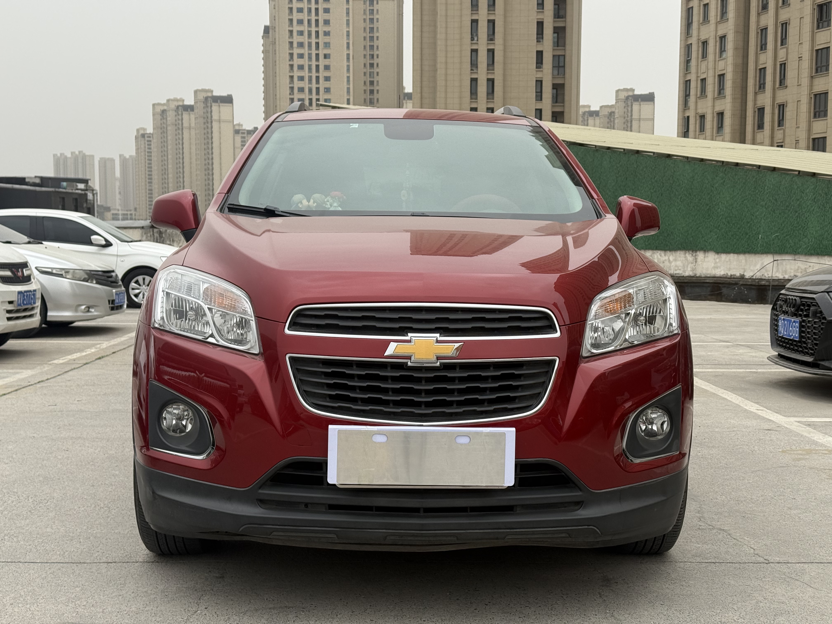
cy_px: 312
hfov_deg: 39.7
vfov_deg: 30.3
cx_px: 416
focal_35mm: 48
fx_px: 1154
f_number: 1.78
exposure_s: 1/885
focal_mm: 6.76
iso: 80
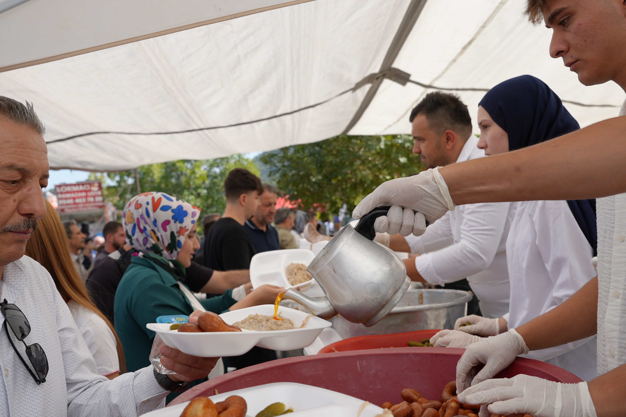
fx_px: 626
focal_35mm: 36
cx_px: 313
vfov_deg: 36.9
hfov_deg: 53.1
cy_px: 208
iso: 100
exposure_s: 1/640
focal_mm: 24
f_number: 4.5
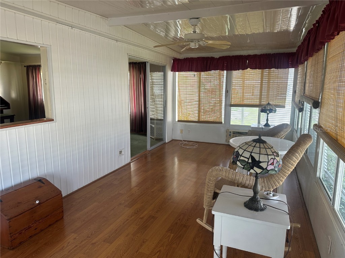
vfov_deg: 56.8
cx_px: 172
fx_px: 239
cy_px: 129
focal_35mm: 24
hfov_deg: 71.6
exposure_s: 1/121
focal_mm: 6.86
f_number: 1.78
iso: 80
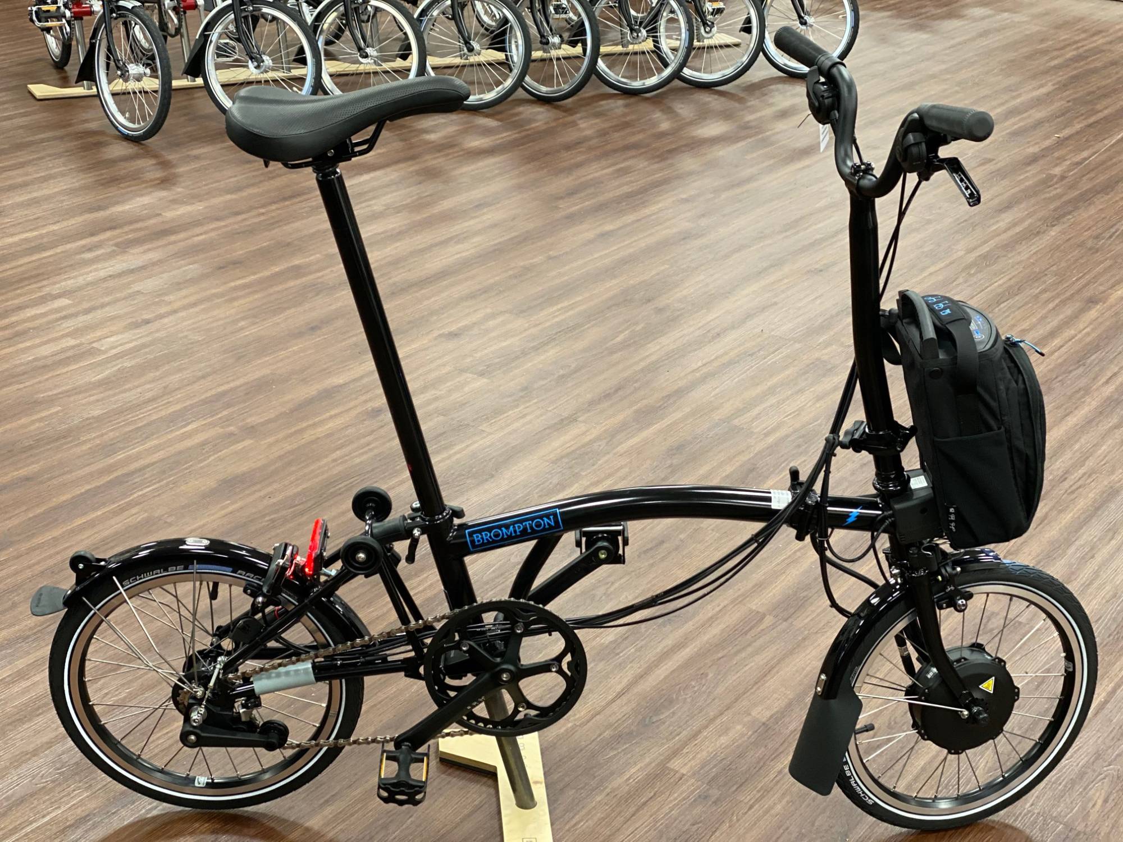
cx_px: 562
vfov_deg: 28.0
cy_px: 421
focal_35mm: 52
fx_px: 1687
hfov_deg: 36.8
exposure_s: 1/50
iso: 160
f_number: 2
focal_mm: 6
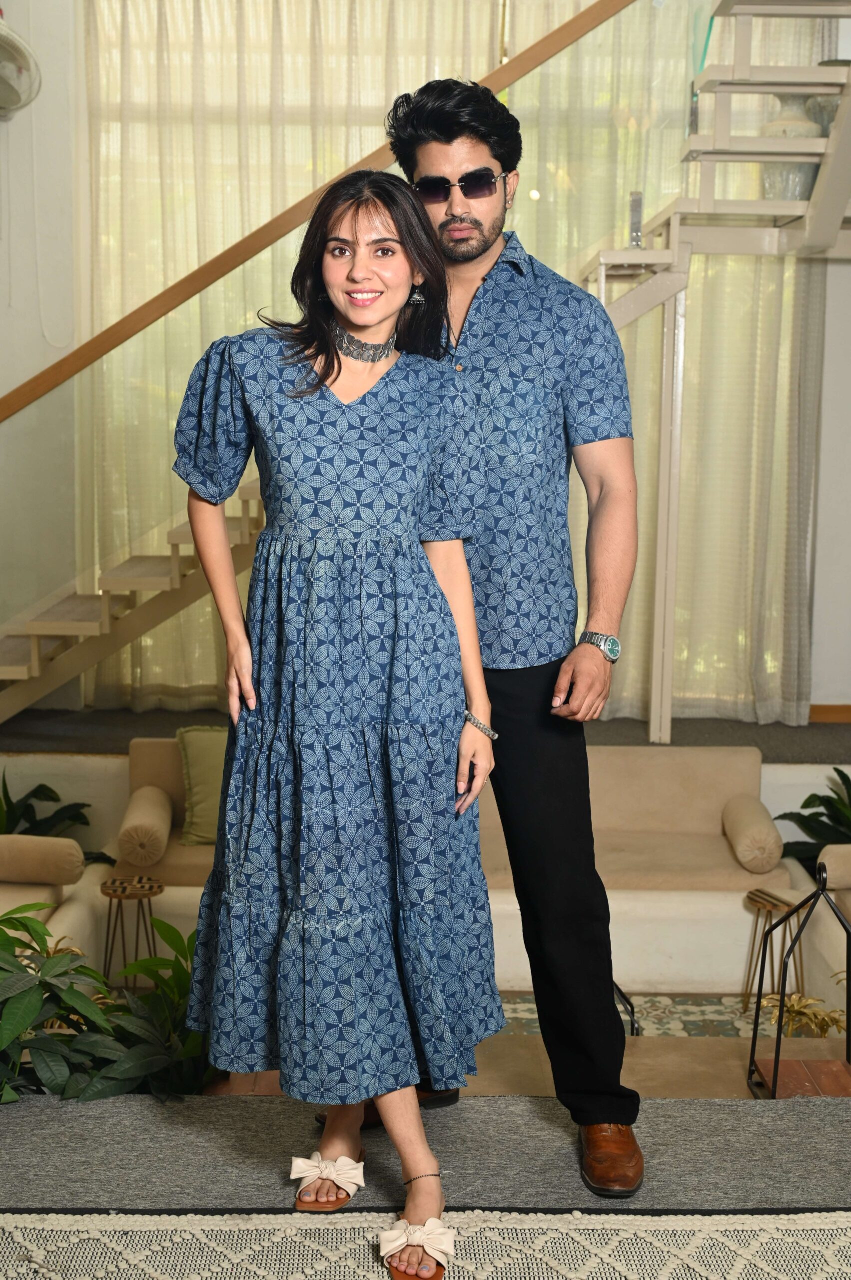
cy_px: 640
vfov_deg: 41.9
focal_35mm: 47
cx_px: 426
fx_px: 1669
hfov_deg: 28.6
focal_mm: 47
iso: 640
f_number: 6.3
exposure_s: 1/160
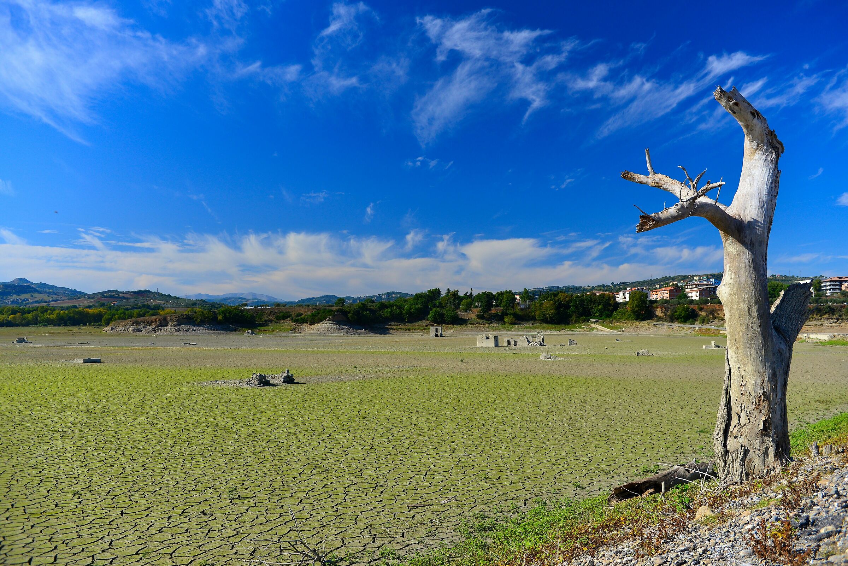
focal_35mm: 32
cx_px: 424
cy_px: 283
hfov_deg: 58.7
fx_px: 754
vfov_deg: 41.1
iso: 160
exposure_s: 1/1000
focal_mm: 32
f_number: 4
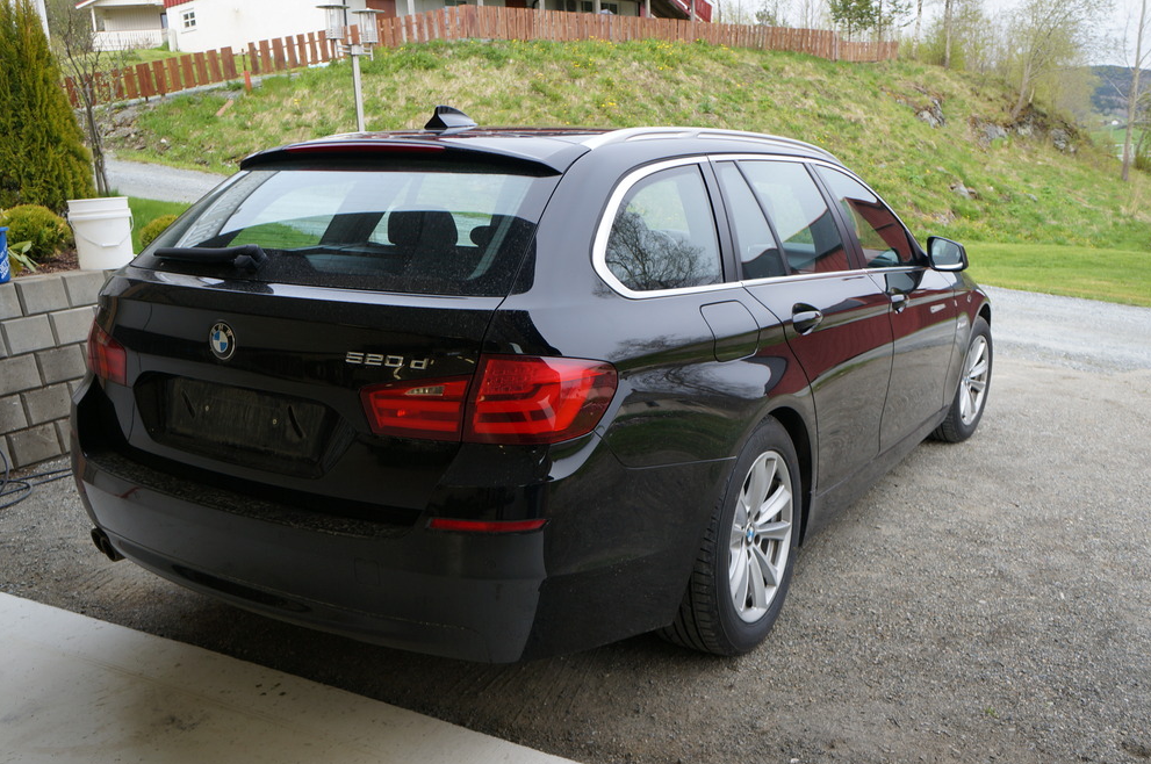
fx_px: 990
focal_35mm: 31
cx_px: 570
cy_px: 384
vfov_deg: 42.2
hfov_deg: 60.3
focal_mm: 20
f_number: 5
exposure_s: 1/80
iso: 100
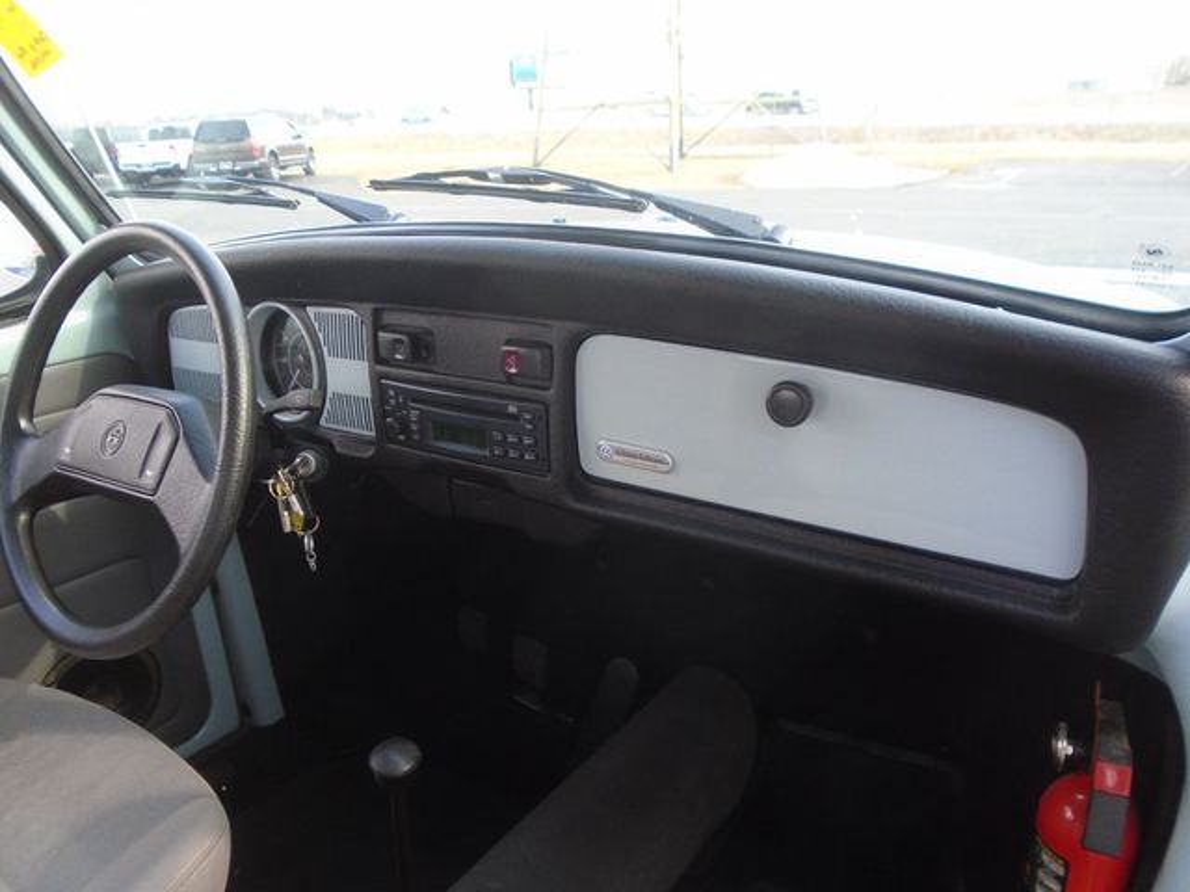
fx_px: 894
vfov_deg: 53.1
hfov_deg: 67.3
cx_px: 595
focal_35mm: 26
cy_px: 446
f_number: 3.2
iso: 100
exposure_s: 1/60
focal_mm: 4.6
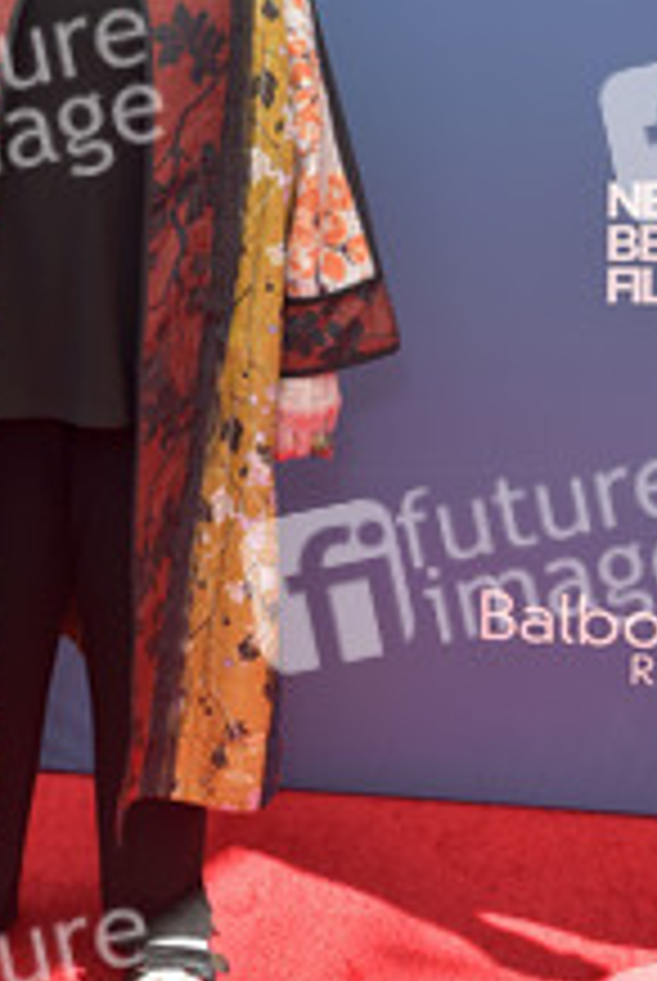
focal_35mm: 55
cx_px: 65
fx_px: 1501
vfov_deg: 35.9
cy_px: 342
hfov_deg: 24.0
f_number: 6.3
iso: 250
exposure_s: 1/250
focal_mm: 30
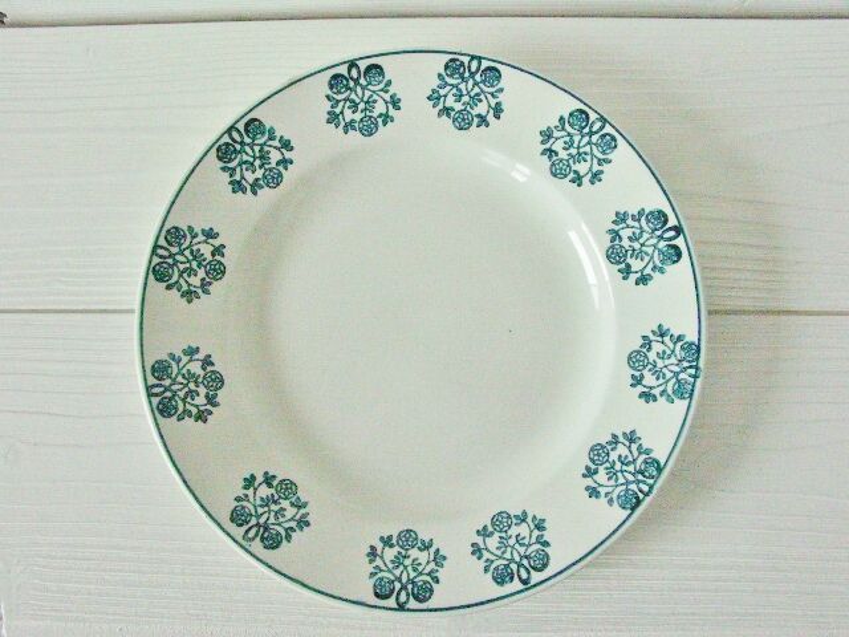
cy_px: 318
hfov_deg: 60.0
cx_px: 424
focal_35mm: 30
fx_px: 736
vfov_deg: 46.8
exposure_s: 1/250
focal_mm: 7.74
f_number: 5
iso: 400
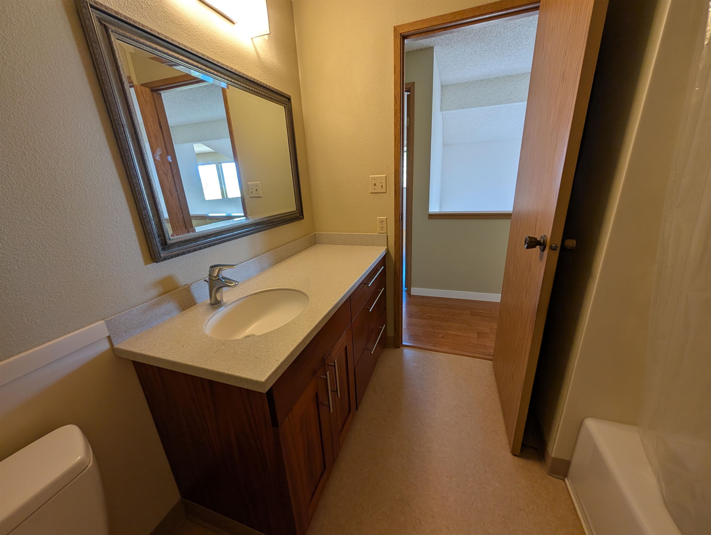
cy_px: 268
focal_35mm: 12
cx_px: 356
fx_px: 247
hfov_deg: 110.5
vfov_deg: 94.6
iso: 91
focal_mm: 2.02
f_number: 1.7
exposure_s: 1/65.8
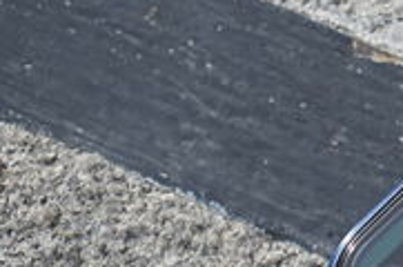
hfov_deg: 6.2
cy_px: 271
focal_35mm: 321
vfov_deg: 4.3
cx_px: 833
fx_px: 3587
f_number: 5.6
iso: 100
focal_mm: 70
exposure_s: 1/160
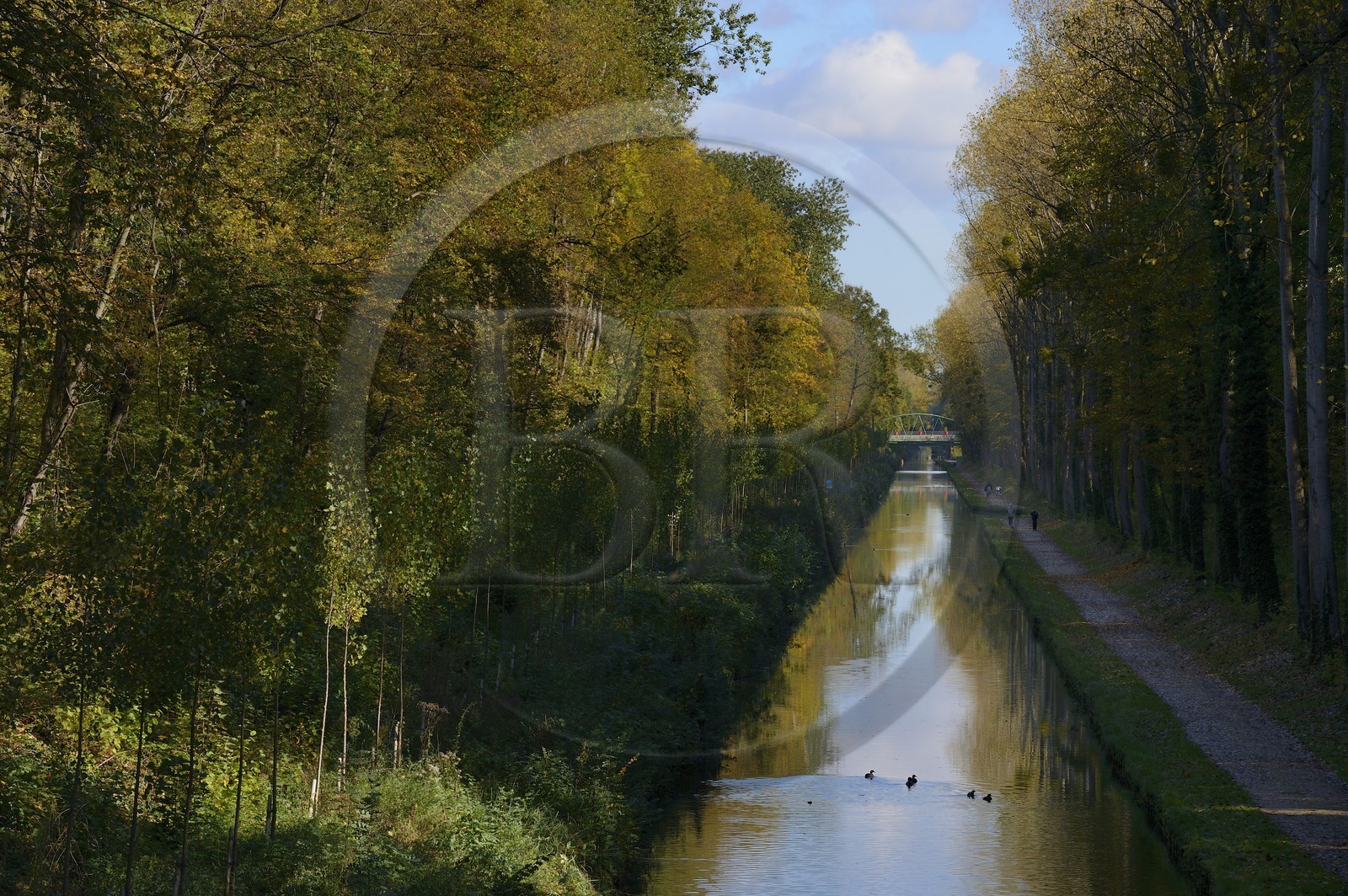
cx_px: 674
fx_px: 6360
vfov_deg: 8.1
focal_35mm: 170
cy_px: 448
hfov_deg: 12.1
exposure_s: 1/250
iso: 200
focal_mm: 170
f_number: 10
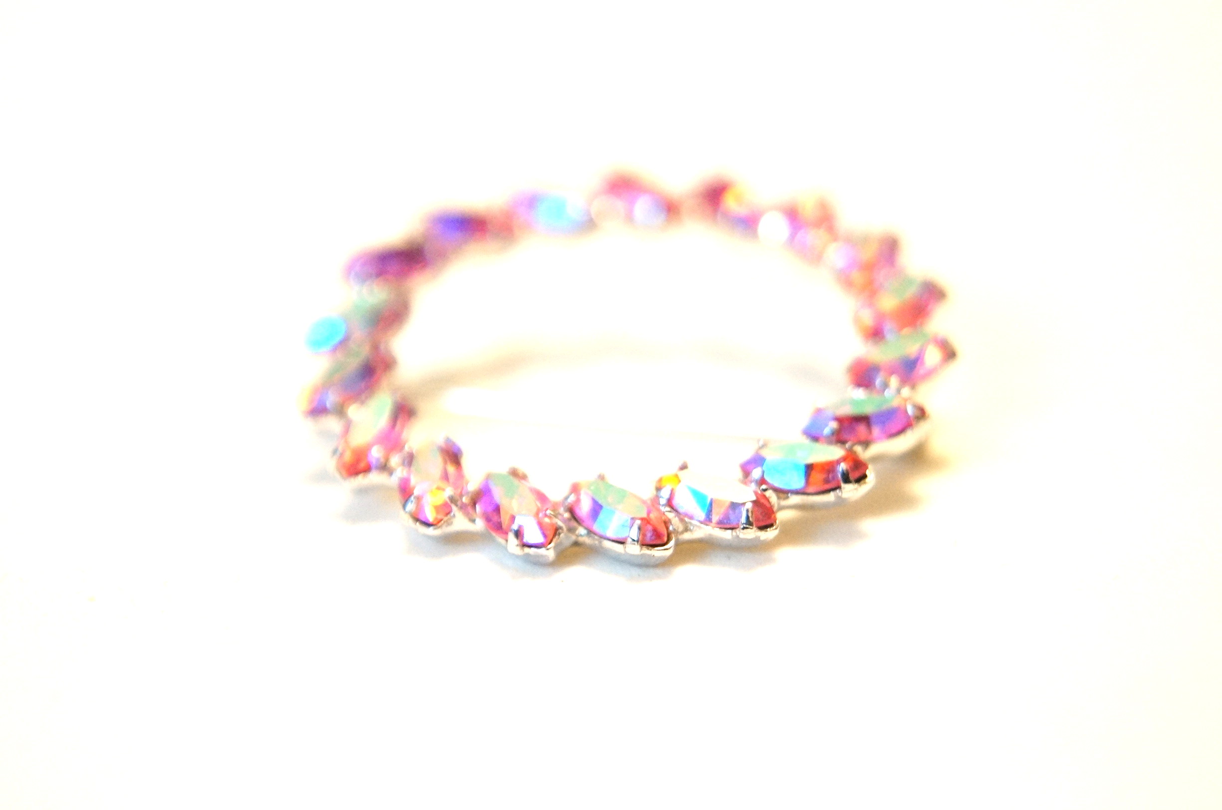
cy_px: 405
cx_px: 611
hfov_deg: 24.7
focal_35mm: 82
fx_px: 2796
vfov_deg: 16.5
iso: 3200
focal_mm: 55
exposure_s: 1/25
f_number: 5.6
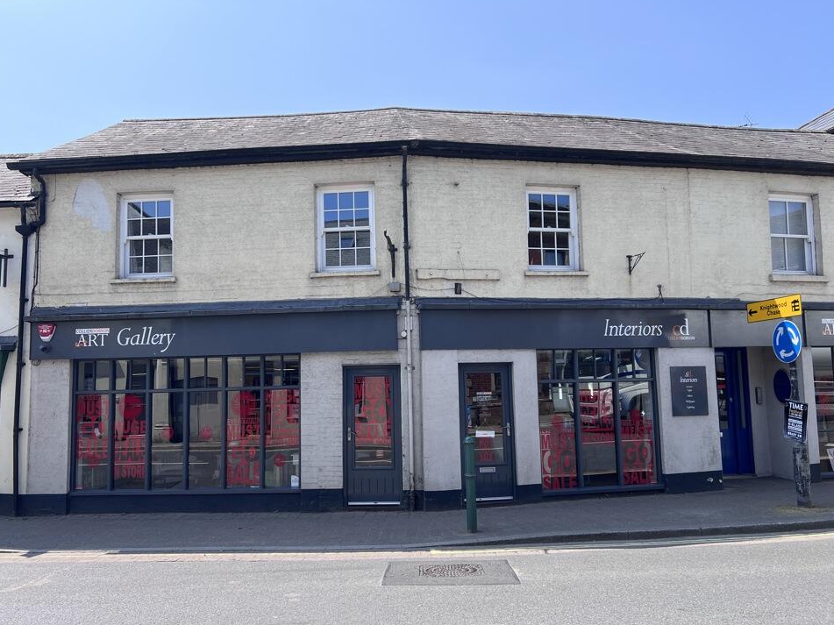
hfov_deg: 63.4
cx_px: 401
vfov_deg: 49.7
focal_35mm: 28
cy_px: 325
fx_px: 675
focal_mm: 5.7
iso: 50
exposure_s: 1/1779
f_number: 1.5
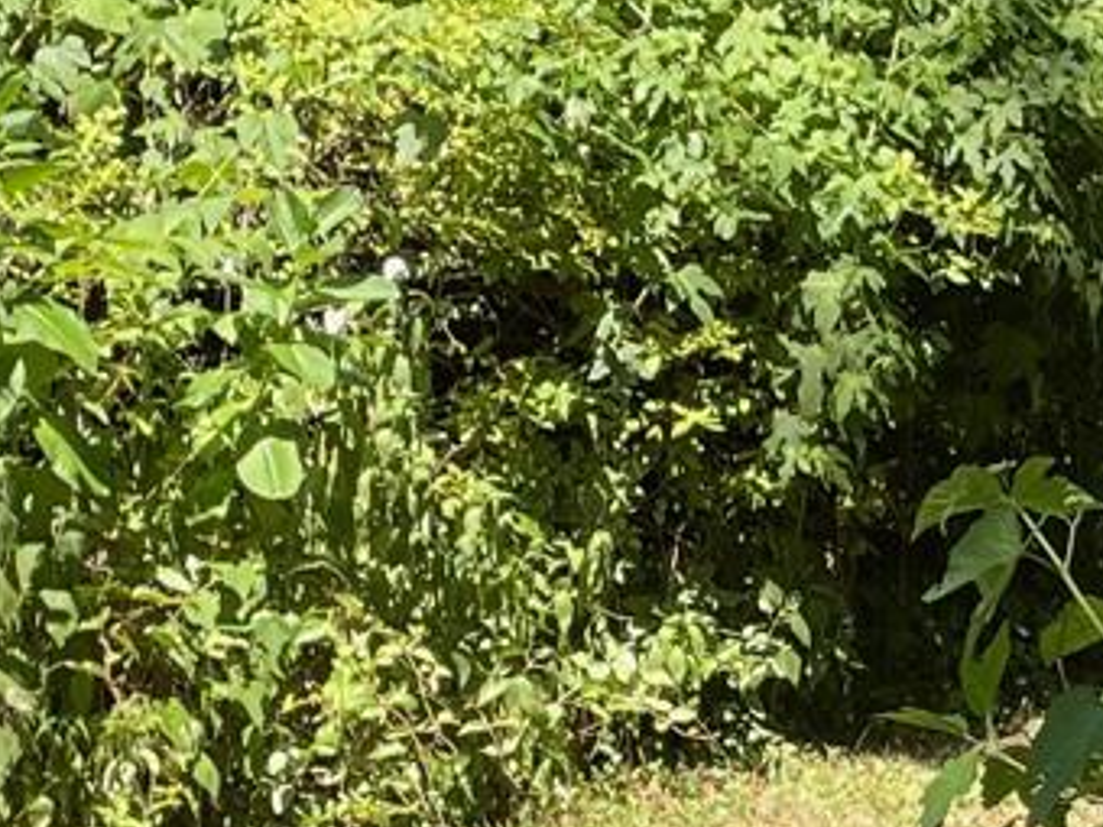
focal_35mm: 154
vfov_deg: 9.6
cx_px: 895
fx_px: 4907
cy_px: 775
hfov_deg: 12.8
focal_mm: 4.2
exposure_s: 1/716
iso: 32
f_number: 1.6
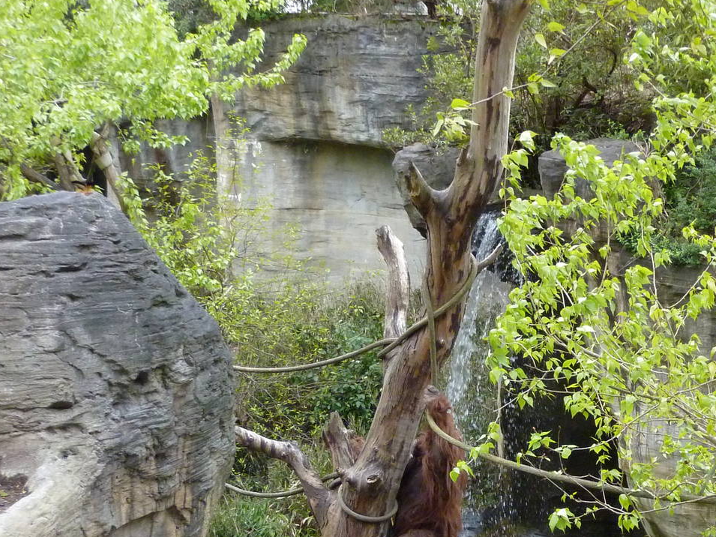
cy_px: 439
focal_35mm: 67
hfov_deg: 28.4
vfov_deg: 21.6
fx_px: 1386
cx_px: 571
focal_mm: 6.5
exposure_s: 1/250
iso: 400
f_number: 3.6
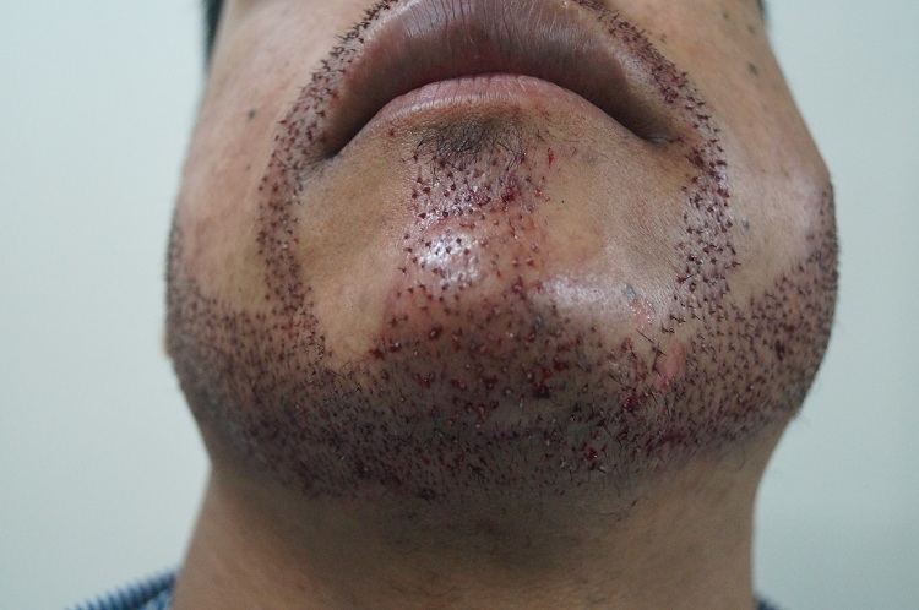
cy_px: 305
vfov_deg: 25.9
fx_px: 1326
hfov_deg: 38.2
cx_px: 460
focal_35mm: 52
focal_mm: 35
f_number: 4.5
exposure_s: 1/160
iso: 3200
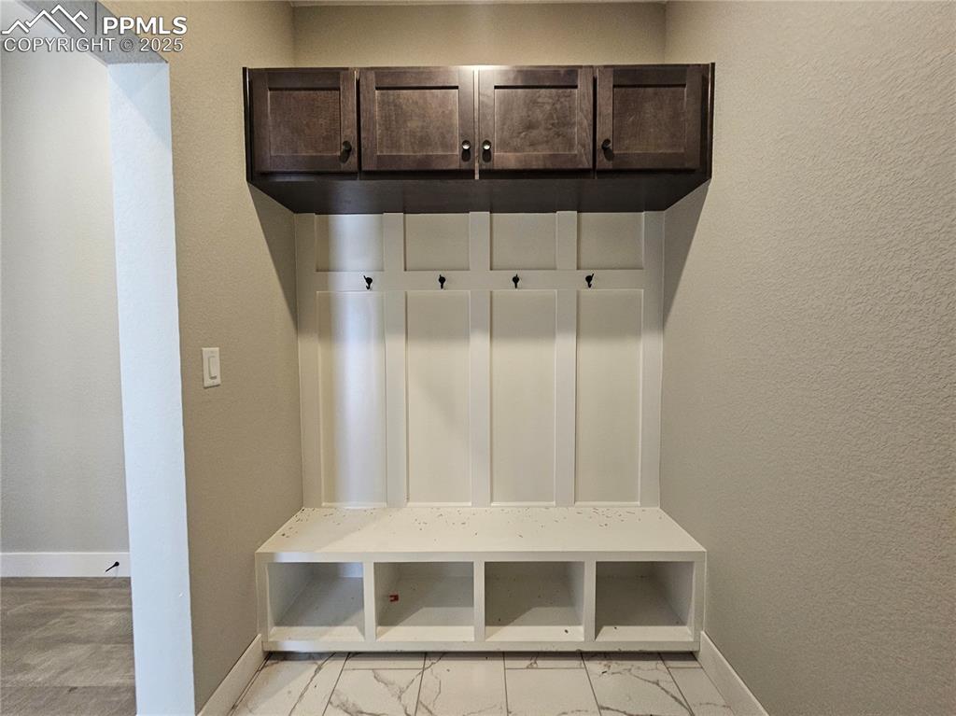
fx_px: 359
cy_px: 358
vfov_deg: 89.9
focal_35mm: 13
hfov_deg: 106.2
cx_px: 478
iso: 320
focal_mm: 2.2
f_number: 2.2
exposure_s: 1/60
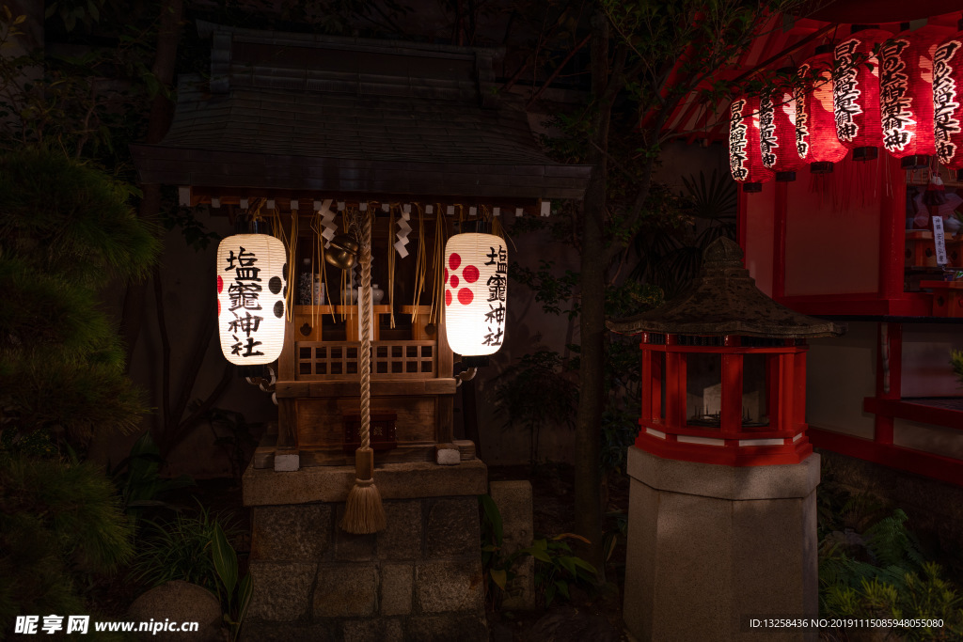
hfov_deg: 65.5
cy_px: 321
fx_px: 749
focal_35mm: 28
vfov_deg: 46.4
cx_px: 482
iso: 100
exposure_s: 1/20
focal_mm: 18.3
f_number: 2.8
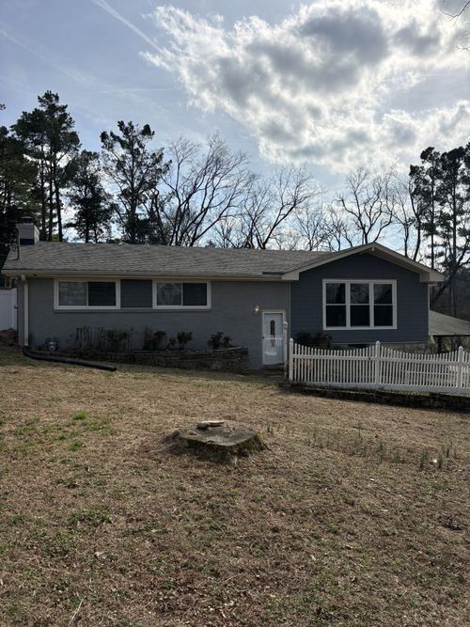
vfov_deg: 67.3
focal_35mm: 26
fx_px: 471
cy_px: 314
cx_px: 235
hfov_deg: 53.0
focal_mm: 5.96
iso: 50
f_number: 1.6
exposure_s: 1/7813
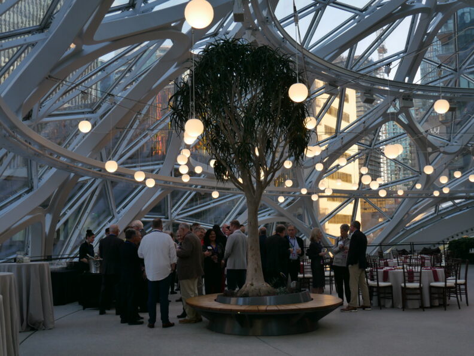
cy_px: 178
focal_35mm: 42
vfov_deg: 34.4
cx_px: 237
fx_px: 575
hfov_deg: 44.8
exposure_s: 1/100
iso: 200
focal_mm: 21
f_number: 4.6
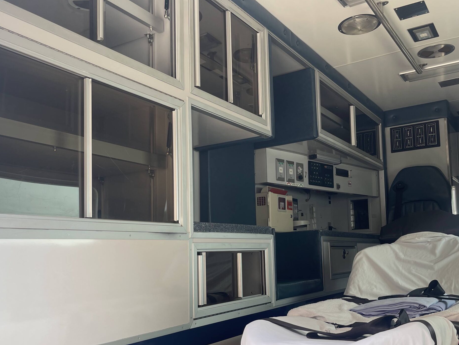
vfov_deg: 39.5
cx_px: 241
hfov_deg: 51.3
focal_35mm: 36
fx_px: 477
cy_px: 210
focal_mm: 5.1
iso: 32
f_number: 1.6
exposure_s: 1/135
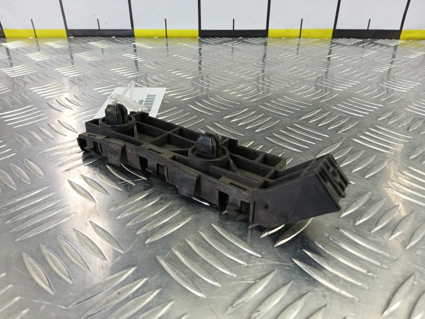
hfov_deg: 73.9
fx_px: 282
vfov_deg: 58.9
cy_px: 160
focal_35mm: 23
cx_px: 212
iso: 143
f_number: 1.6
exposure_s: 1/50
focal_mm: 4.11
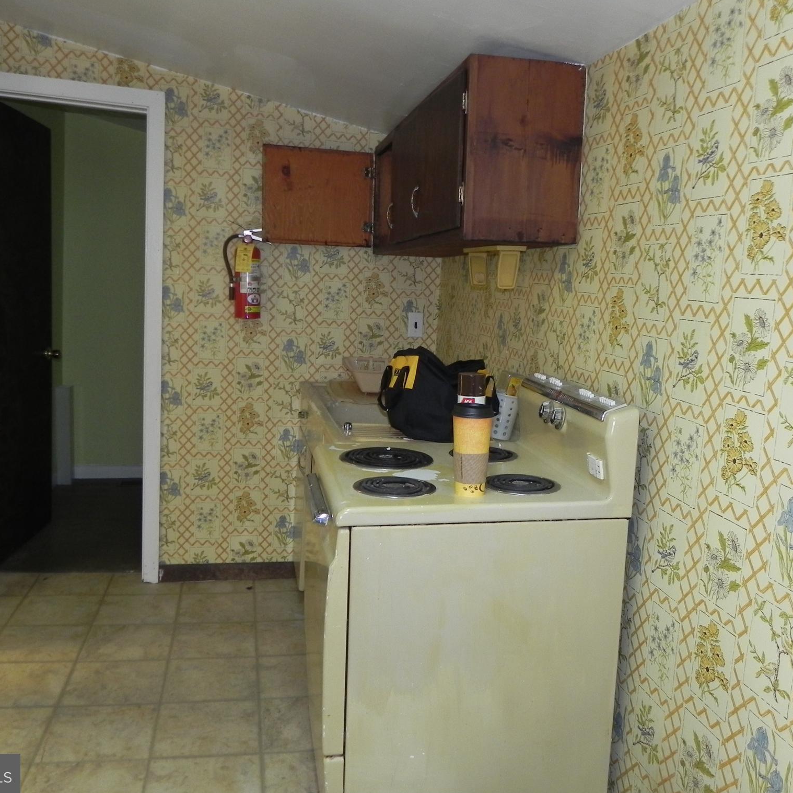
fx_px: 803
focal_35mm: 31
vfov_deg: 52.5
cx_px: 425
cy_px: 395
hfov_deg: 52.5
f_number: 2.8
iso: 200
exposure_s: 1/30
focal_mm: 4.6
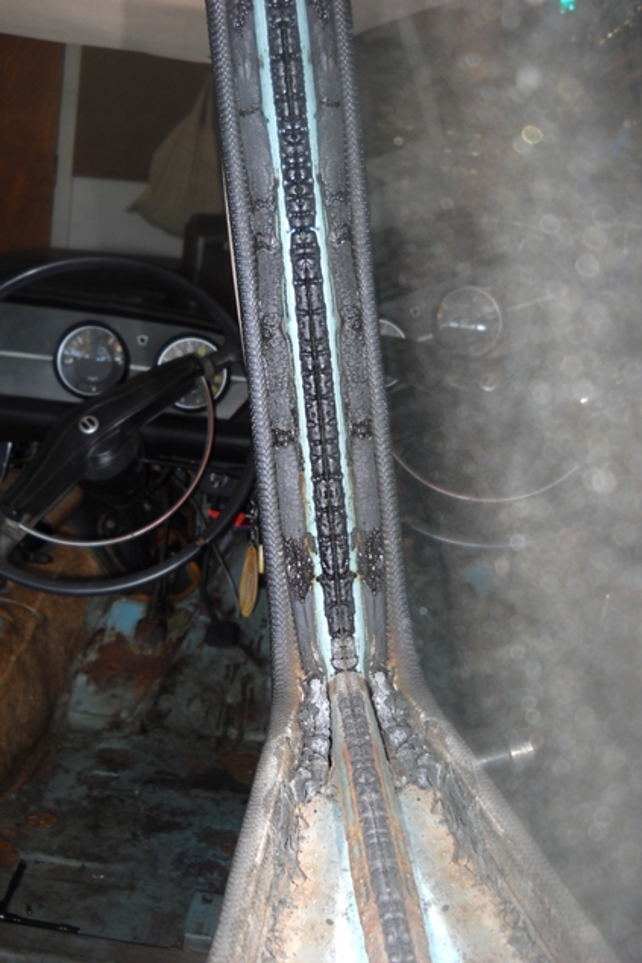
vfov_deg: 45.4
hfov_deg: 31.2
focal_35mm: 43
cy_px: 484
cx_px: 299
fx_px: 1151
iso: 64
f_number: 3.1
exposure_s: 1/30
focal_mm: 6.72
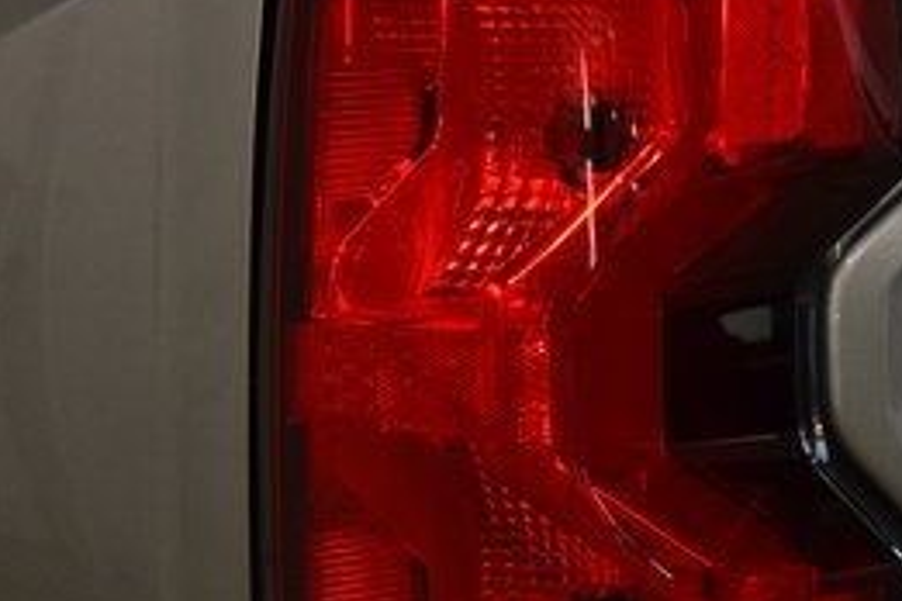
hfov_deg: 10.8
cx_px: 591
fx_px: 4785
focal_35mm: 191
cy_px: 420
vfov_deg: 7.2
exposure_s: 1/60
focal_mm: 52
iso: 1600
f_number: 8
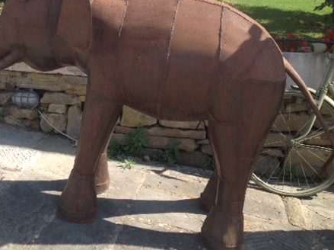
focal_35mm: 51
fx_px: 491
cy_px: 89
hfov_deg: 37.0
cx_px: 104
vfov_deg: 28.4
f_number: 2.4
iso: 50
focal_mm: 4.28
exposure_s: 1/737
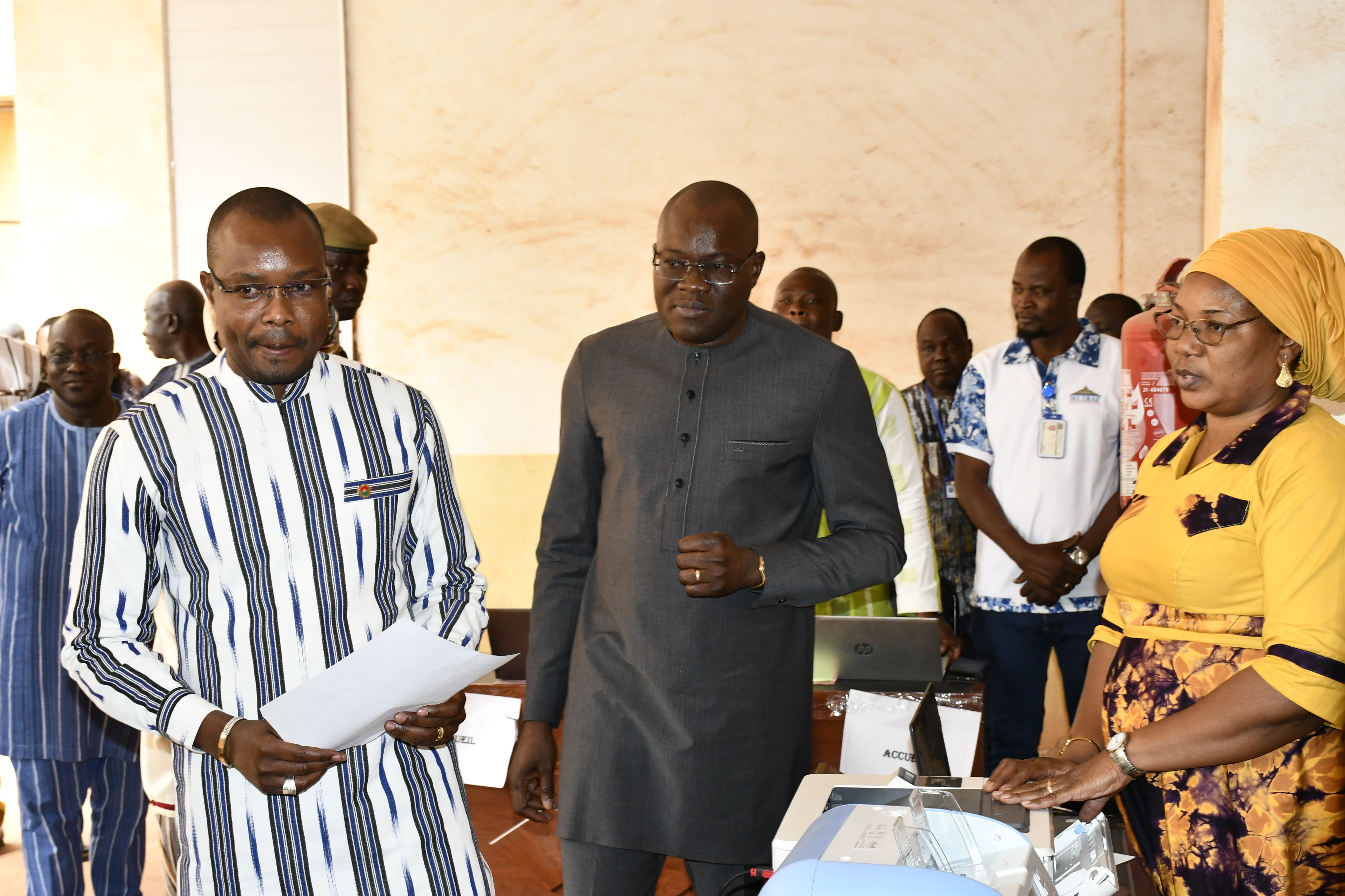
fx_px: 1905
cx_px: 672
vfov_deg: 26.5
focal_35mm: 51
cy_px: 448
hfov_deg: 38.9
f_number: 7.1
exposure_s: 1/250
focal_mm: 34
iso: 1600
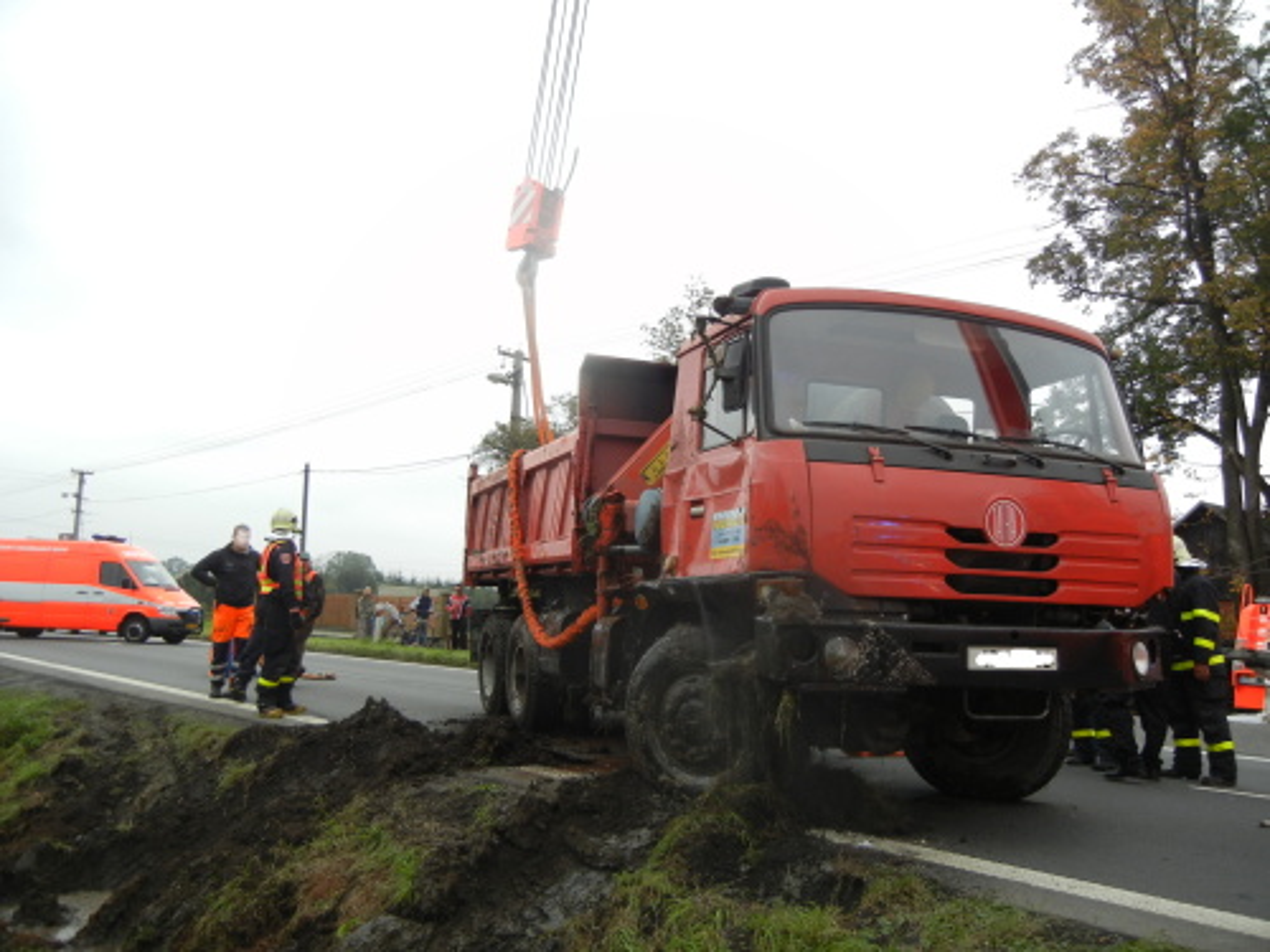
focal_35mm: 30
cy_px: 476
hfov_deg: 60.0
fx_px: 1101
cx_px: 635
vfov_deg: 46.8
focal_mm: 5.4
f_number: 3.5
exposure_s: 1/362
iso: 160
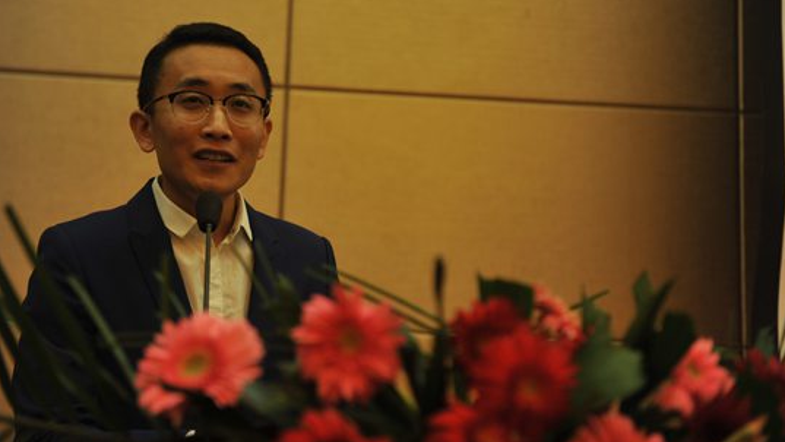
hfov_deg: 34.4
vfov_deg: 19.7
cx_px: 393
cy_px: 182
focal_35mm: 61
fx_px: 1270
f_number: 2.8
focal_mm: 58
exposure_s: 1/125
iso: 800
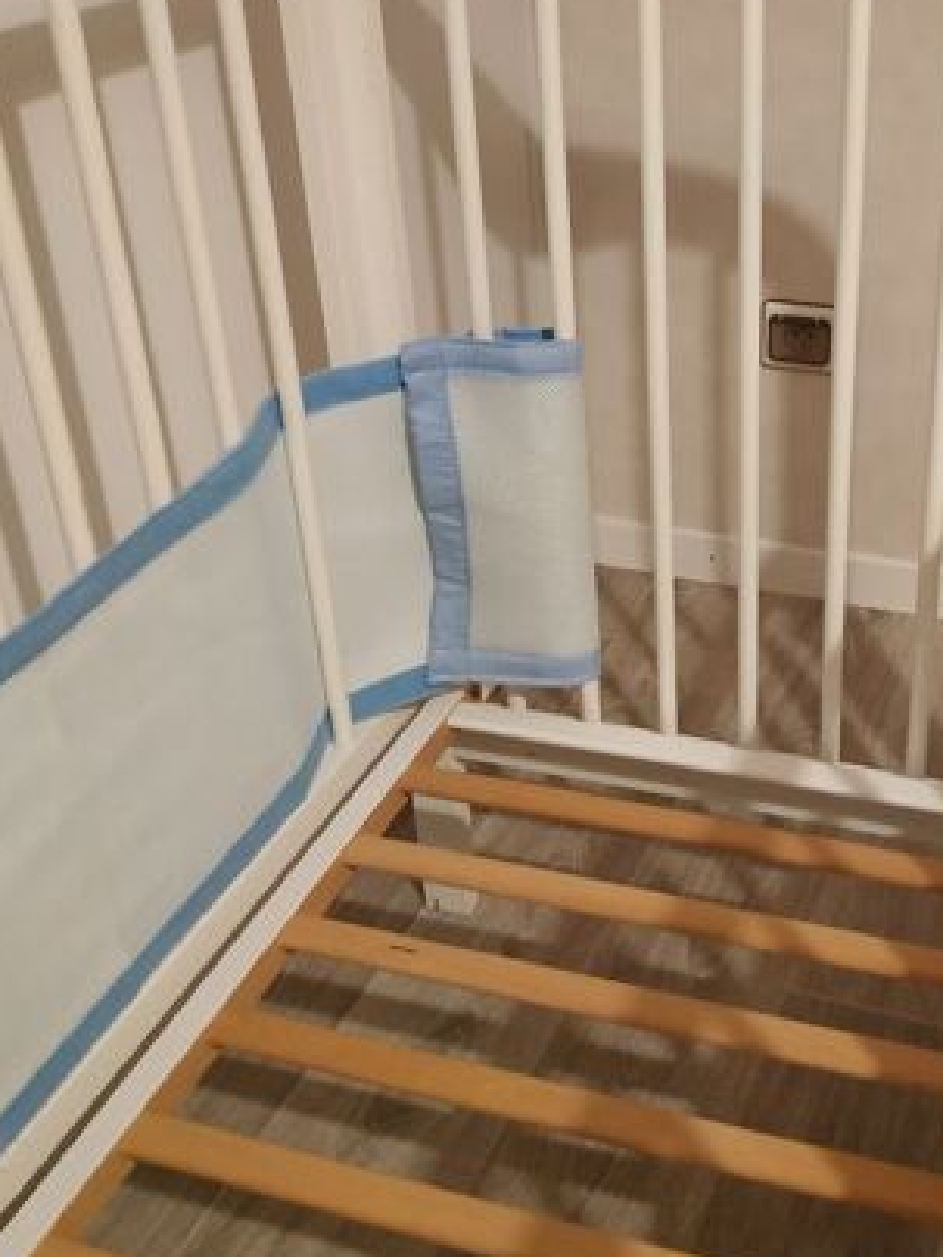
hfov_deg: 37.0
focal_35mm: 38
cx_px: 685
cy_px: 551
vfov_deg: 48.9
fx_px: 1380
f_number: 1.9
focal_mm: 3.94
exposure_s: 1/20
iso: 800
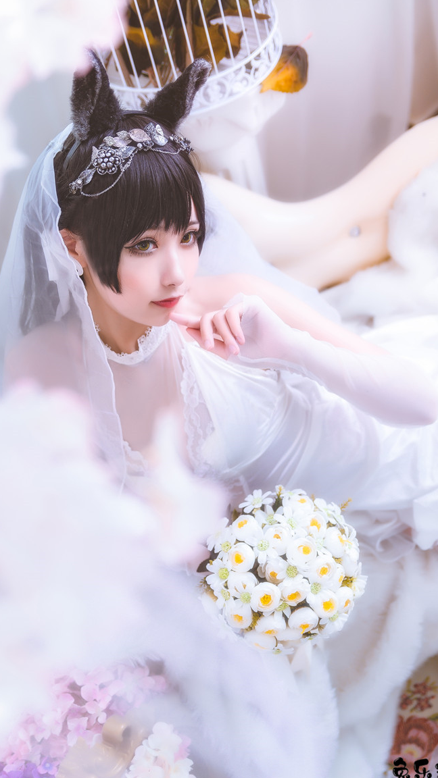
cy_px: 388
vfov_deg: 42.1
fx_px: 1012
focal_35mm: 49
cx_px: 201
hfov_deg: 24.4
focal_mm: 46
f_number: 2.8
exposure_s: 1/125
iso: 400
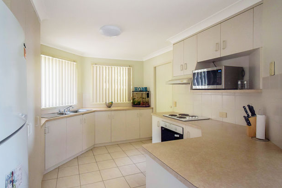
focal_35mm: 18
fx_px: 141
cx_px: 135
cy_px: 86
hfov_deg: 90.0
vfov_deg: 67.2
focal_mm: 10
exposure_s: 1/100
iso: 800
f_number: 4.5
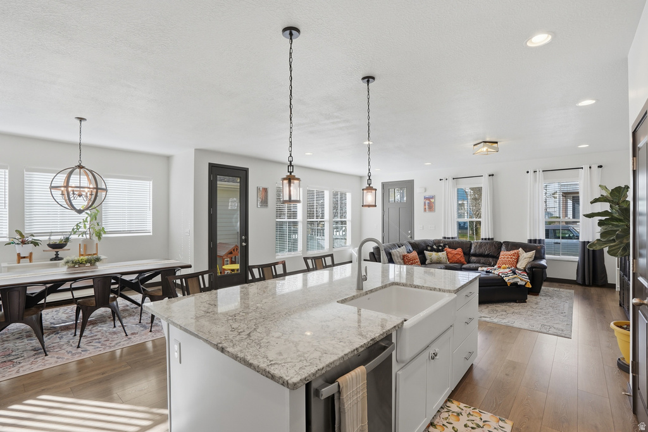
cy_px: 216
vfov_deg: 73.8
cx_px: 324
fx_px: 288
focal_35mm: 16
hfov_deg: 96.7
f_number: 9
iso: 250
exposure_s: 1/500
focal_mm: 16
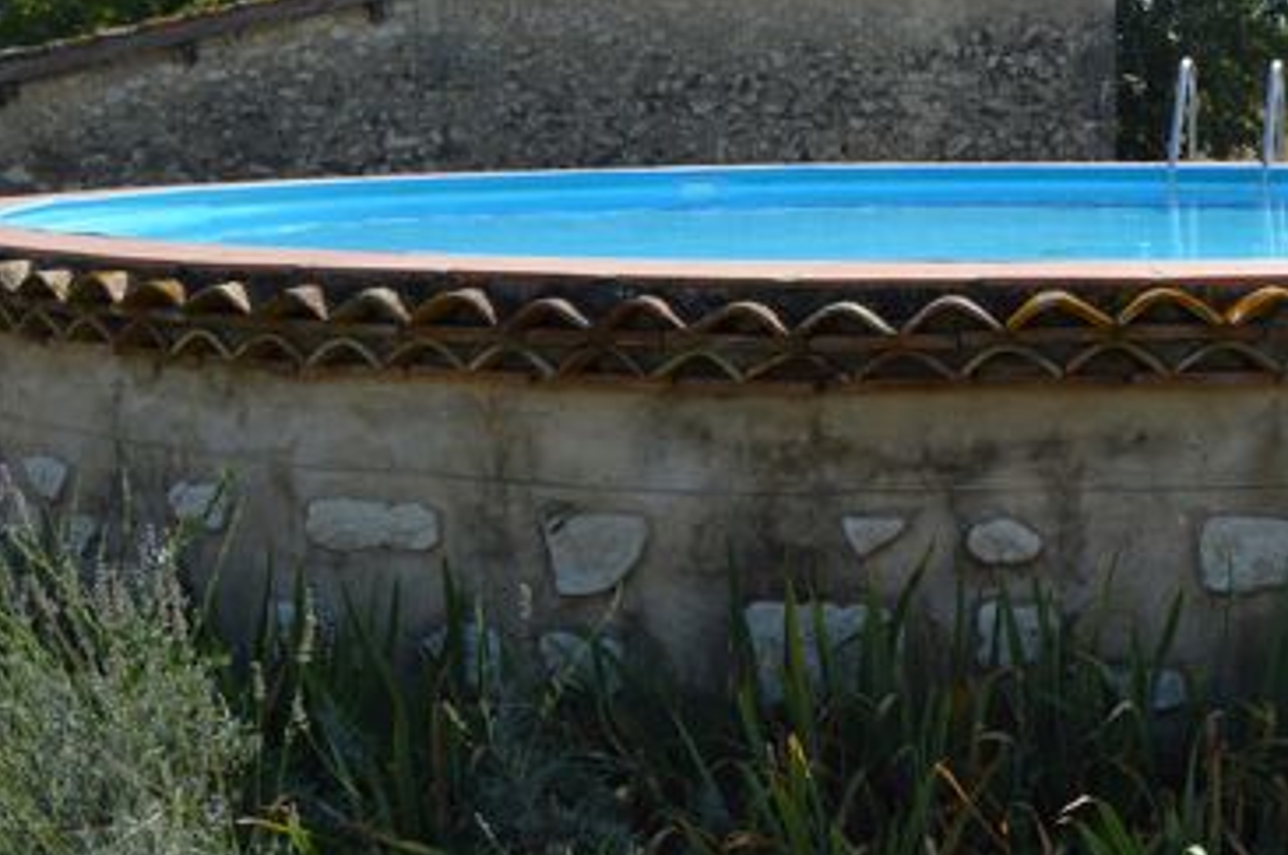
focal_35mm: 52
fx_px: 1858
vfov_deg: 25.5
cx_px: 1068
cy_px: 194
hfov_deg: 36.6
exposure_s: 1/250
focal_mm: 18
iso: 100
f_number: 8
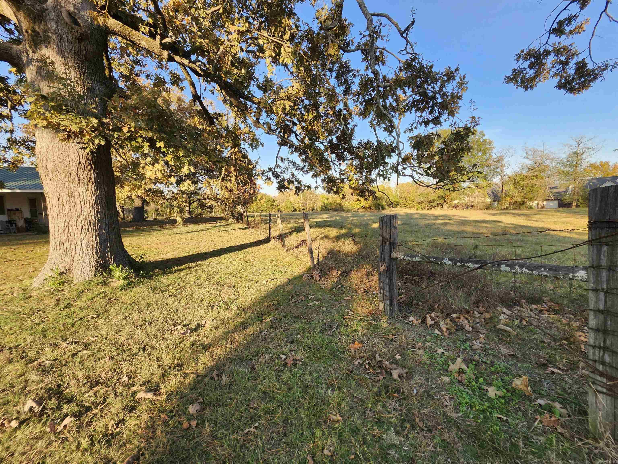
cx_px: 309
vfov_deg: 89.9
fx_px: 232
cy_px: 232
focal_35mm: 13
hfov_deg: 106.2
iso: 40
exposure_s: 1/331
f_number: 2.2
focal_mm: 1.74
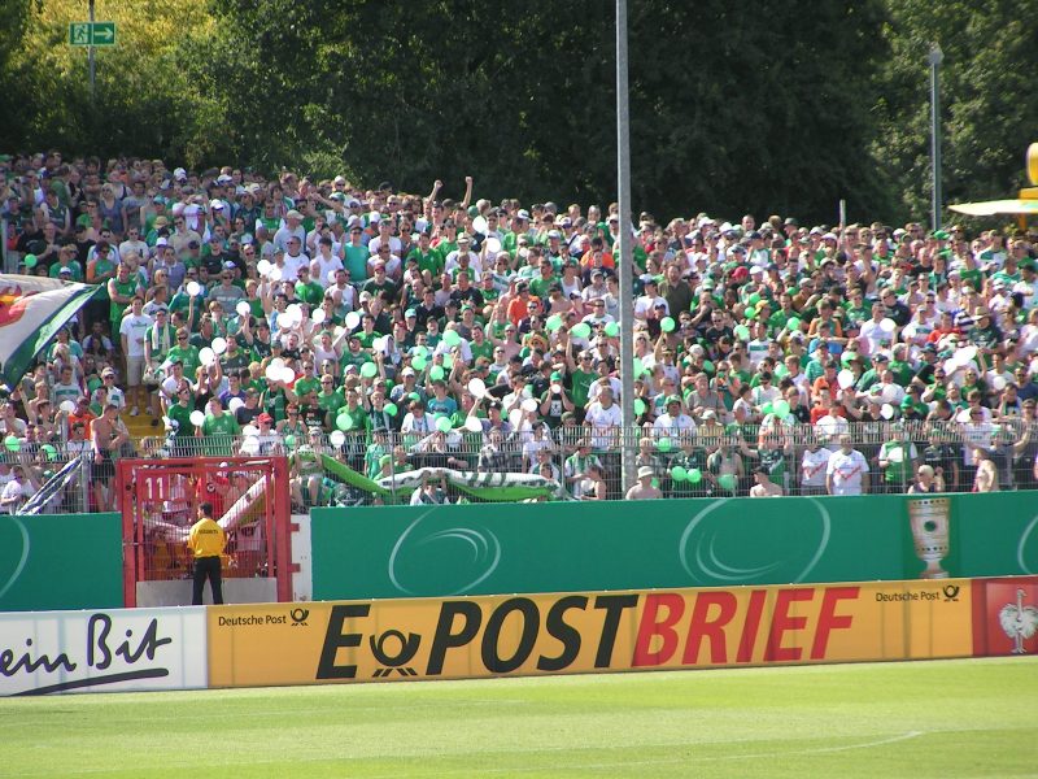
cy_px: 390
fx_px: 9775
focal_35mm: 326
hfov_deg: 6.1
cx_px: 519
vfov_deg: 4.6
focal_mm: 49.8
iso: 50
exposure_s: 1/400
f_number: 3.5
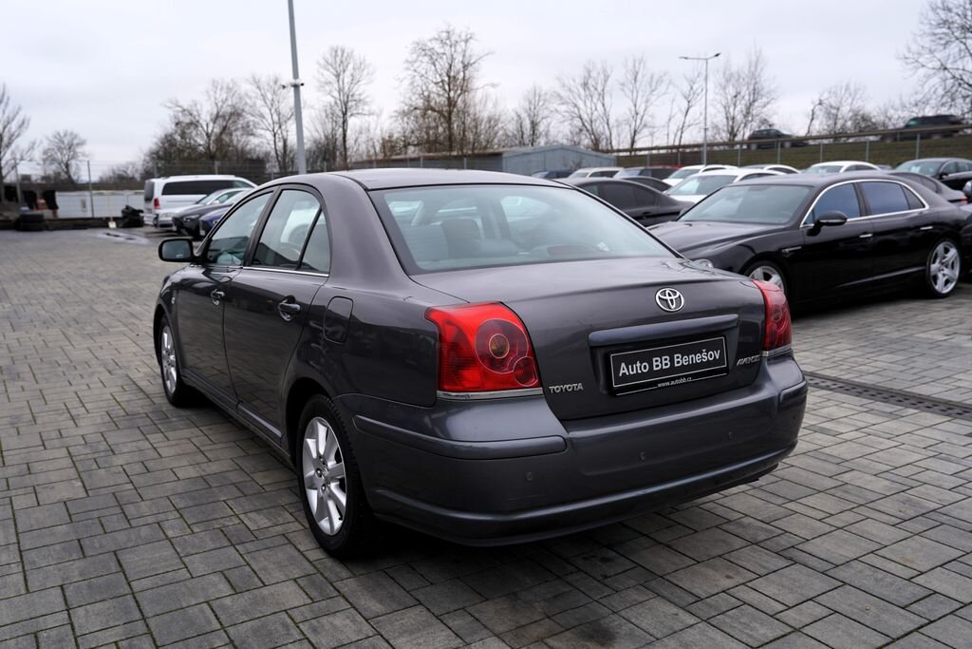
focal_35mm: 30
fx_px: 810
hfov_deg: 61.9
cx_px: 486
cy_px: 324
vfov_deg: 43.6
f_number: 4
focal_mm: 30
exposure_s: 1/60
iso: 100
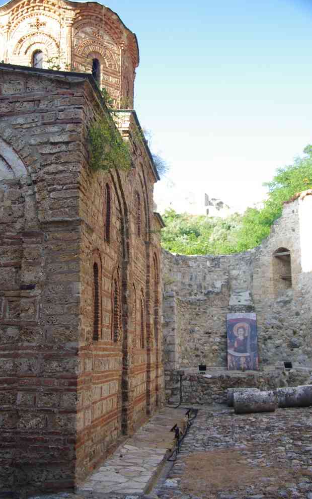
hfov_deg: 33.2
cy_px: 251
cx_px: 147
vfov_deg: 50.9
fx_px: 524
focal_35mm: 39
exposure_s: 1/50
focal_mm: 25
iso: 200
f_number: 5.6
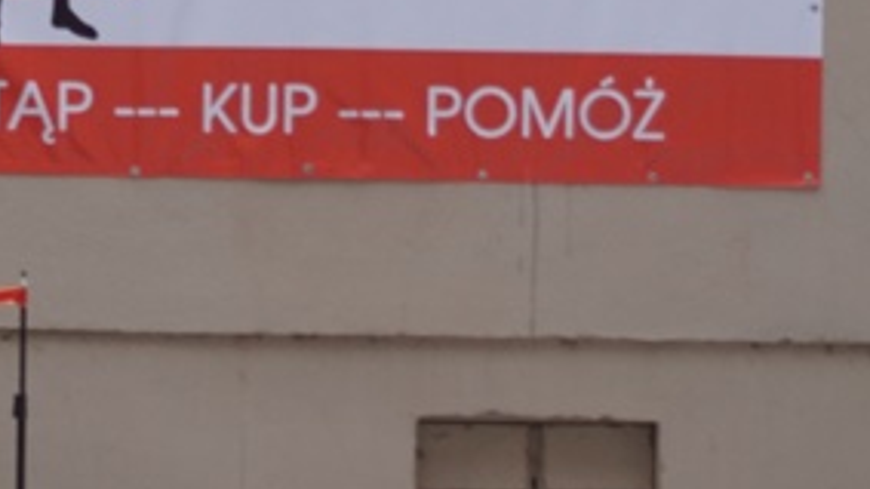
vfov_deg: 4.8
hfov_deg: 8.6
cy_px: -125
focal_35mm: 250
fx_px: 5762
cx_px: 123
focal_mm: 45
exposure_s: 1/160
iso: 400
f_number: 4.5
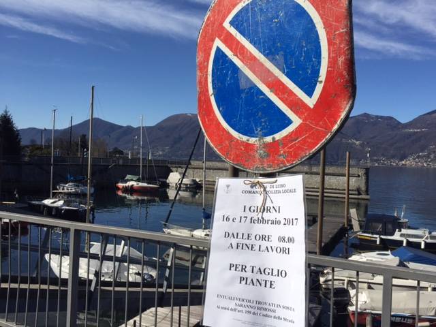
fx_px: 365
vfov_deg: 48.2
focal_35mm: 29
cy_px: 164
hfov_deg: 61.7
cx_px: 218
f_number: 2.2
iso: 32
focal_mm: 4.15
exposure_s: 1/3597
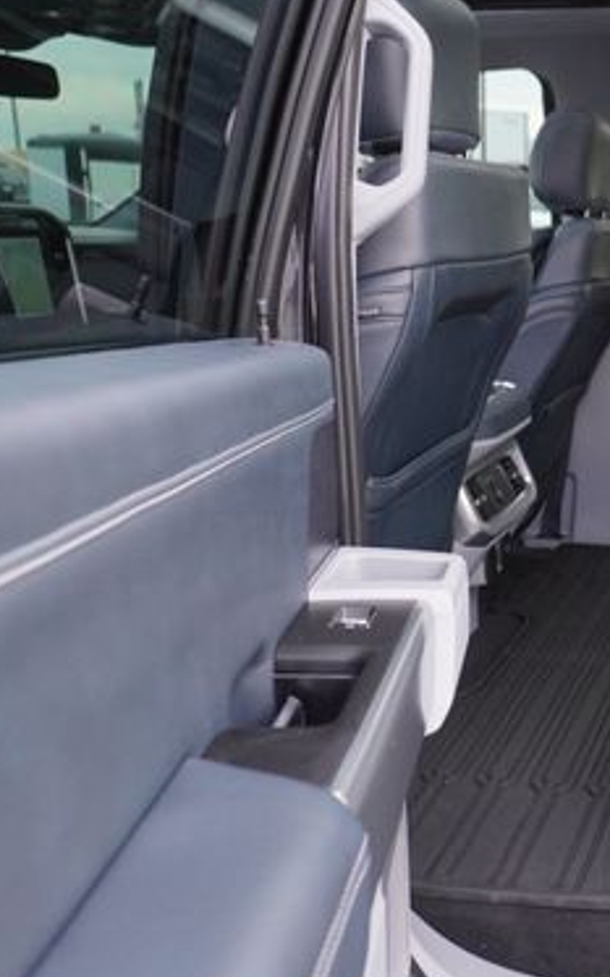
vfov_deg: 47.1
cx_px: 696
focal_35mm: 42
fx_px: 1118
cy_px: 443
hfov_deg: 27.5
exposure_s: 1/160
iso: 1000
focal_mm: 16
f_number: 4
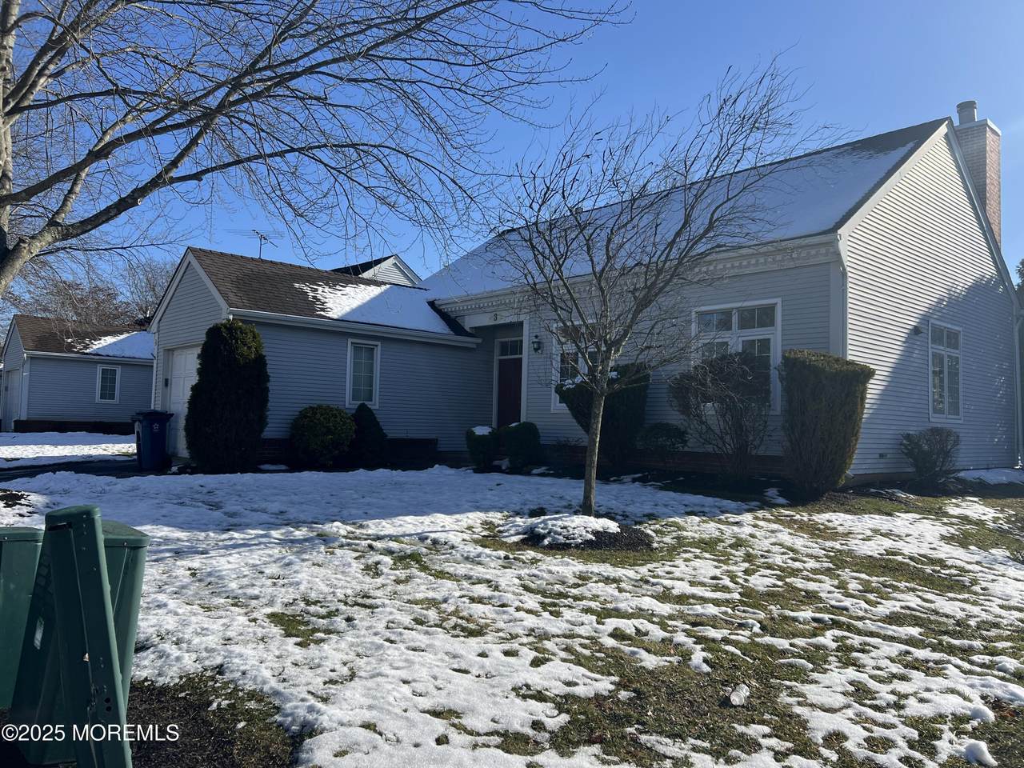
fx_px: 769
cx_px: 512
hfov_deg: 67.3
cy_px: 384
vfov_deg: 53.1
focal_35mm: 26
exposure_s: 1/4831
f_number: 1.5
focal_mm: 5.7
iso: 50
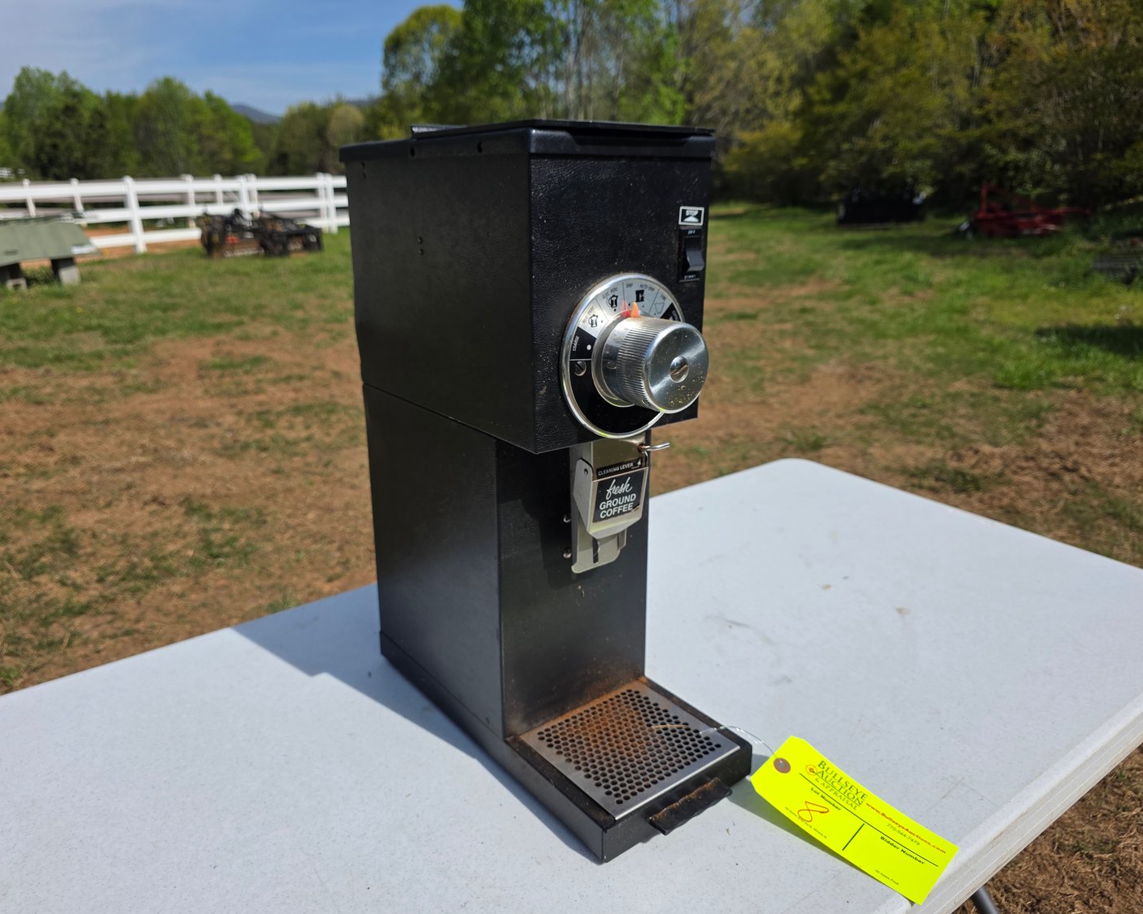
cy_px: 457
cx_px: 568
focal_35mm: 24
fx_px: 812
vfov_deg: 58.8
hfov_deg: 70.3
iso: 80
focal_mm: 6.3
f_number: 1.7
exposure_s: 1/7944
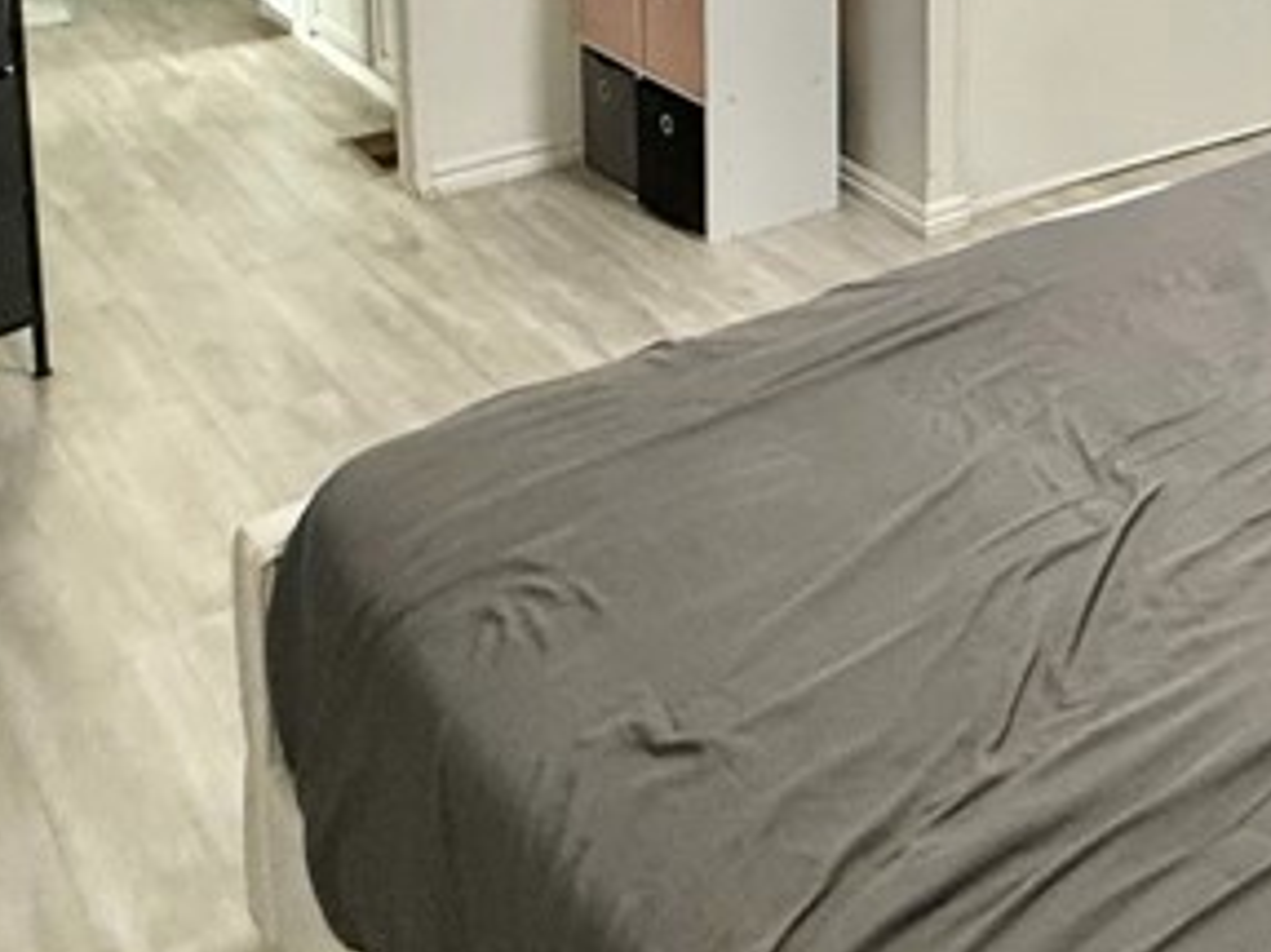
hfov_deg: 33.5
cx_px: 1382
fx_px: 1835
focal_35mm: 50
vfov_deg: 25.6
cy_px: -239
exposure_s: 1/60
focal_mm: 2.22
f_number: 2.2
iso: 320
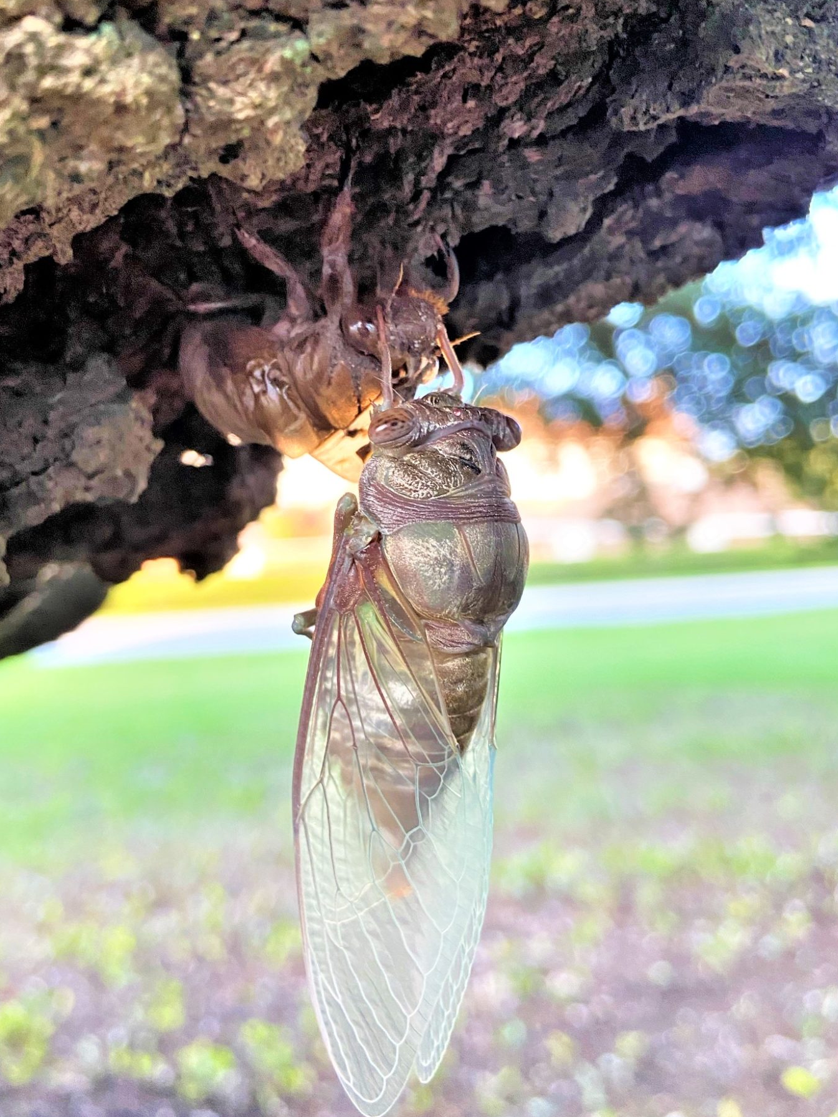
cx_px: 416
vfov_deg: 61.6
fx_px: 936
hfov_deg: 48.2
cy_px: 539
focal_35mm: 29
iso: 125
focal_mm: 4.25
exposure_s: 1/97
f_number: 1.8
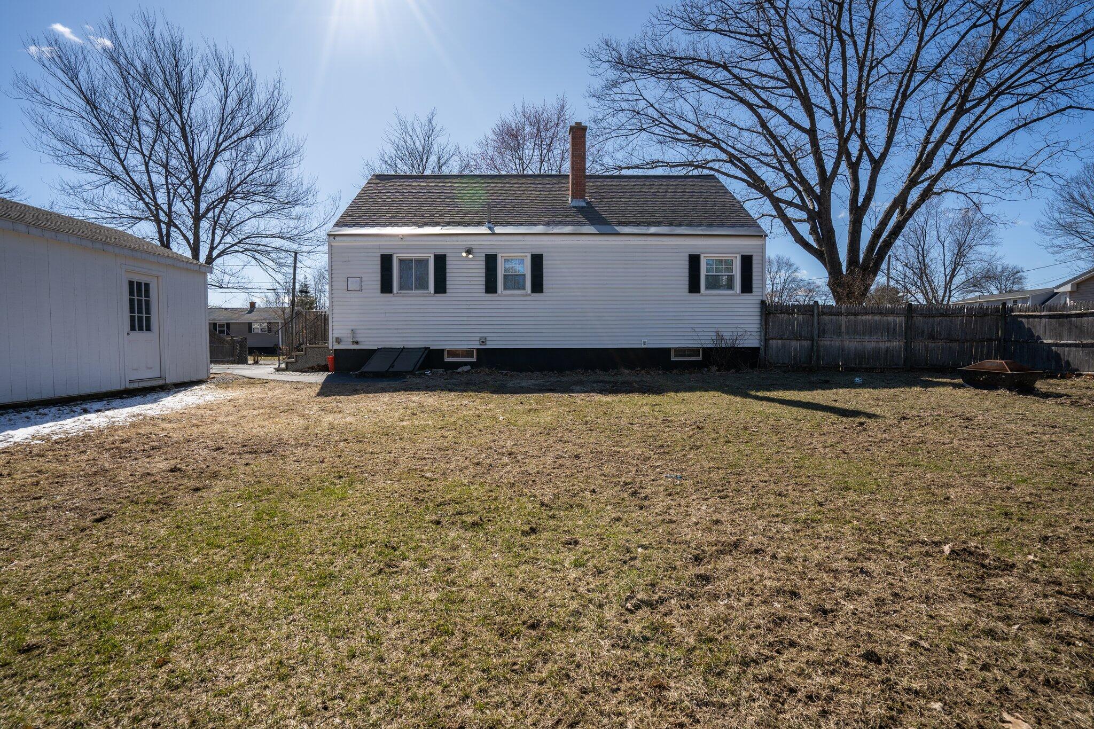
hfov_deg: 96.7
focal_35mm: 16
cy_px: 364
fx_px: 486
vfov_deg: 73.7
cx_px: 547
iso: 50
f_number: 9
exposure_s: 1/320
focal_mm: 16
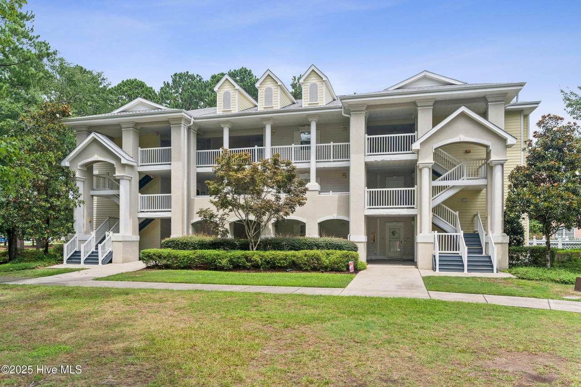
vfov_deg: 55.1
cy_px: 194
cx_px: 290
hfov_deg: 76.1
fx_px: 371
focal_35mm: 23
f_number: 8
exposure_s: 1/1000
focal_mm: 23
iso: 320
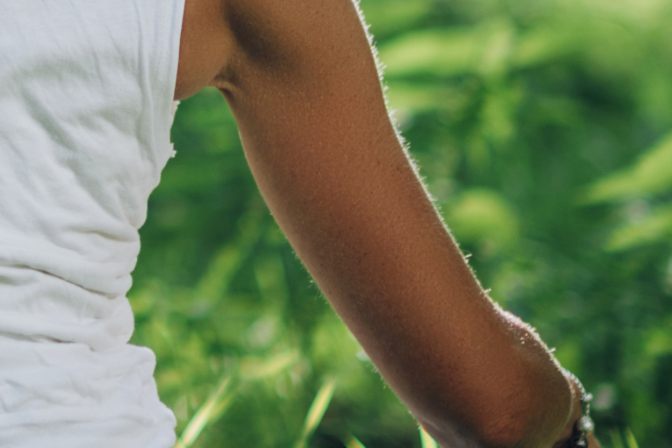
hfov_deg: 3.6
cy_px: -480
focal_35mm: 562
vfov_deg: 2.4
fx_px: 10487
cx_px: -788
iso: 64
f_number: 1.4
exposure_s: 1/160
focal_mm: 85
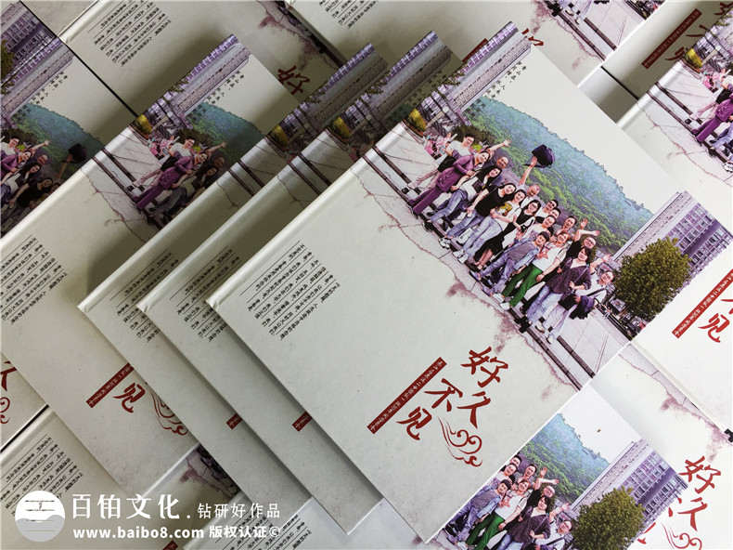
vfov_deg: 48.2
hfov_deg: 61.7
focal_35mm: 29
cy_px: 275
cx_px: 366
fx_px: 614
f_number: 2.2
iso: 40
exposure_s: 1/50
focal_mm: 4.15
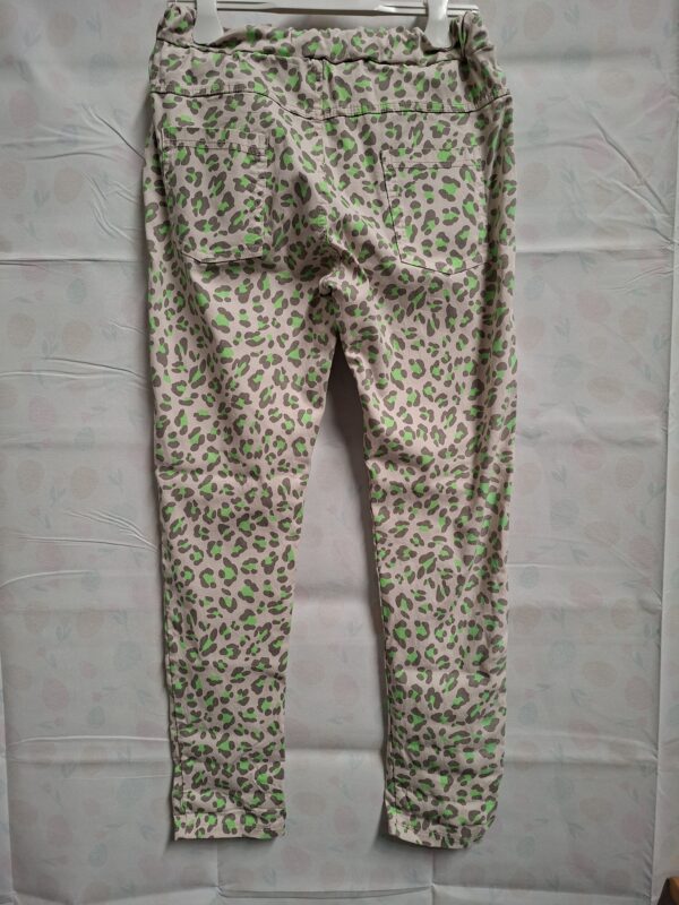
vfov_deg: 73.9
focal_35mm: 23
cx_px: 340
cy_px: 452
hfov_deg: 58.9
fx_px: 602
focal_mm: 5.54
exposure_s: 1/100
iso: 250
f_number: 1.8
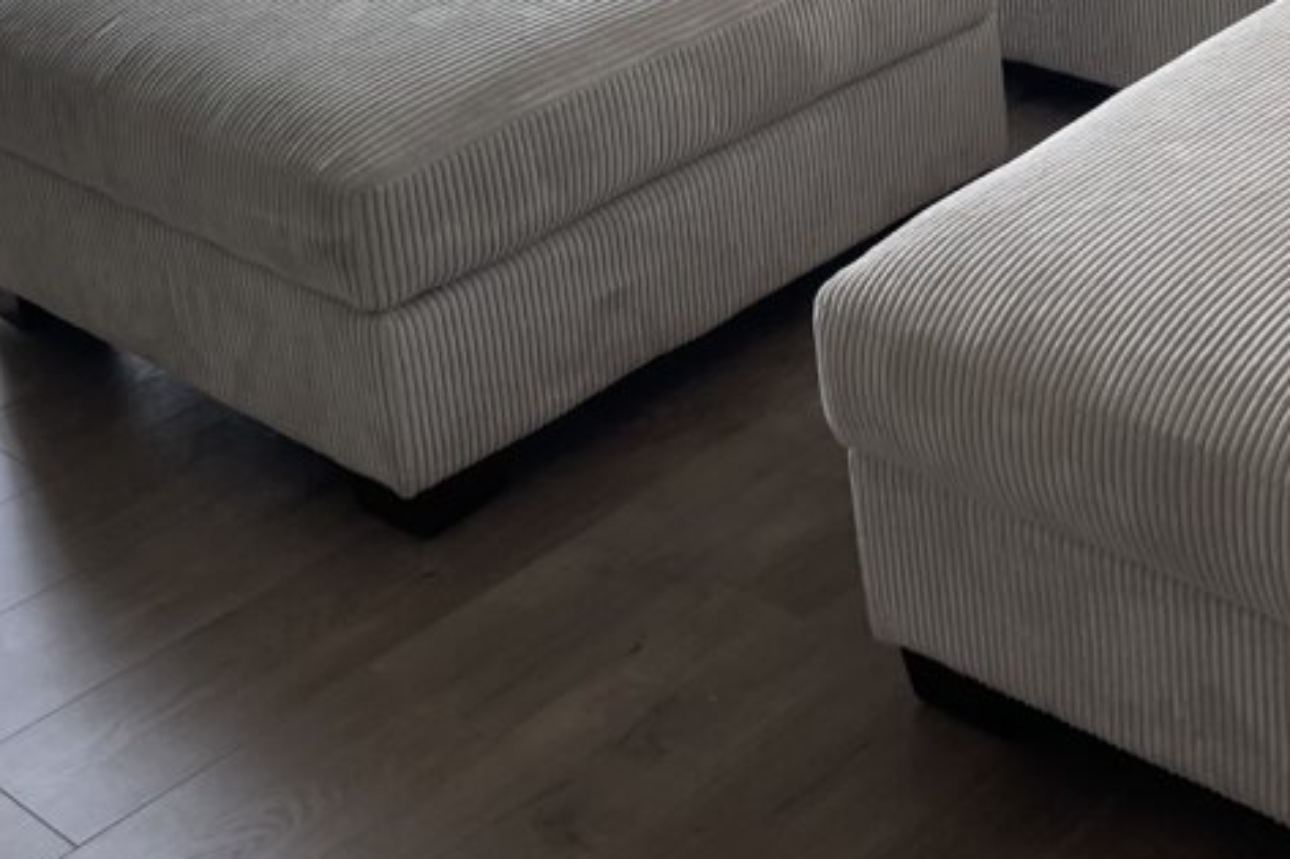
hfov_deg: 29.9
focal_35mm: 66
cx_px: 1001
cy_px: -123
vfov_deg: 19.6
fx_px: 2364
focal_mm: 5.1
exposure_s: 1/164
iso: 32
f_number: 1.6
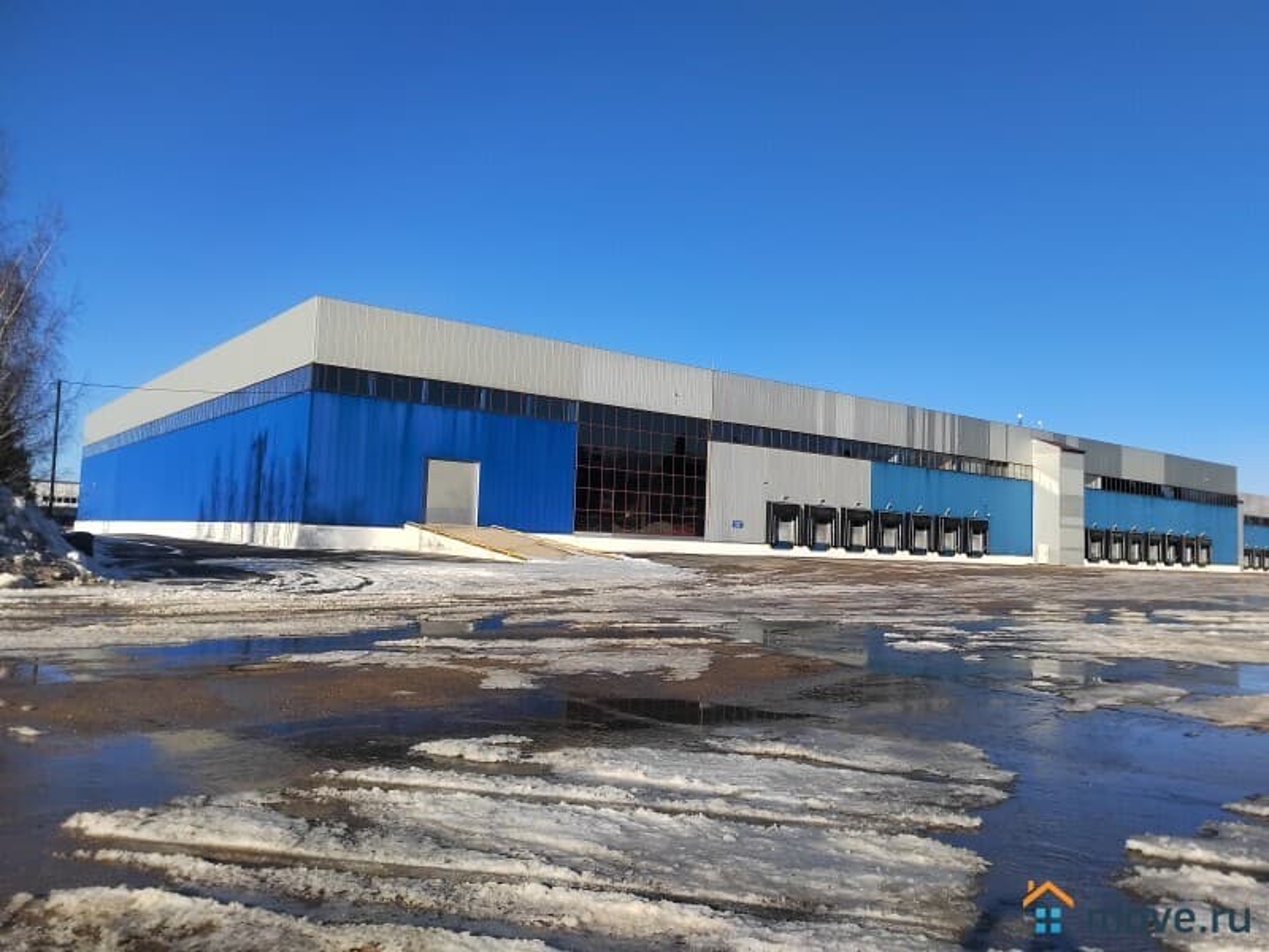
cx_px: 634
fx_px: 843
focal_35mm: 23
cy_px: 476
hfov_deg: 73.9
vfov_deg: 58.9
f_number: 1.9
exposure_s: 1/757
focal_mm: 5.52
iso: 100
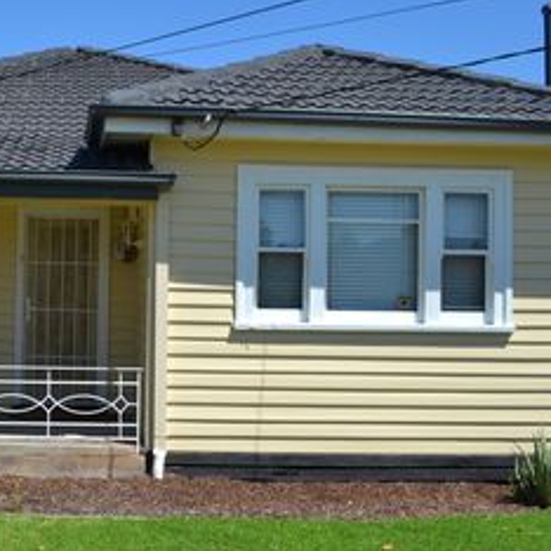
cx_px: 68
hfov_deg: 34.9
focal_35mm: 46
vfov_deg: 36.8
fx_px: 828
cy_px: 288
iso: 100
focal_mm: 18
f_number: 8
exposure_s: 1/250
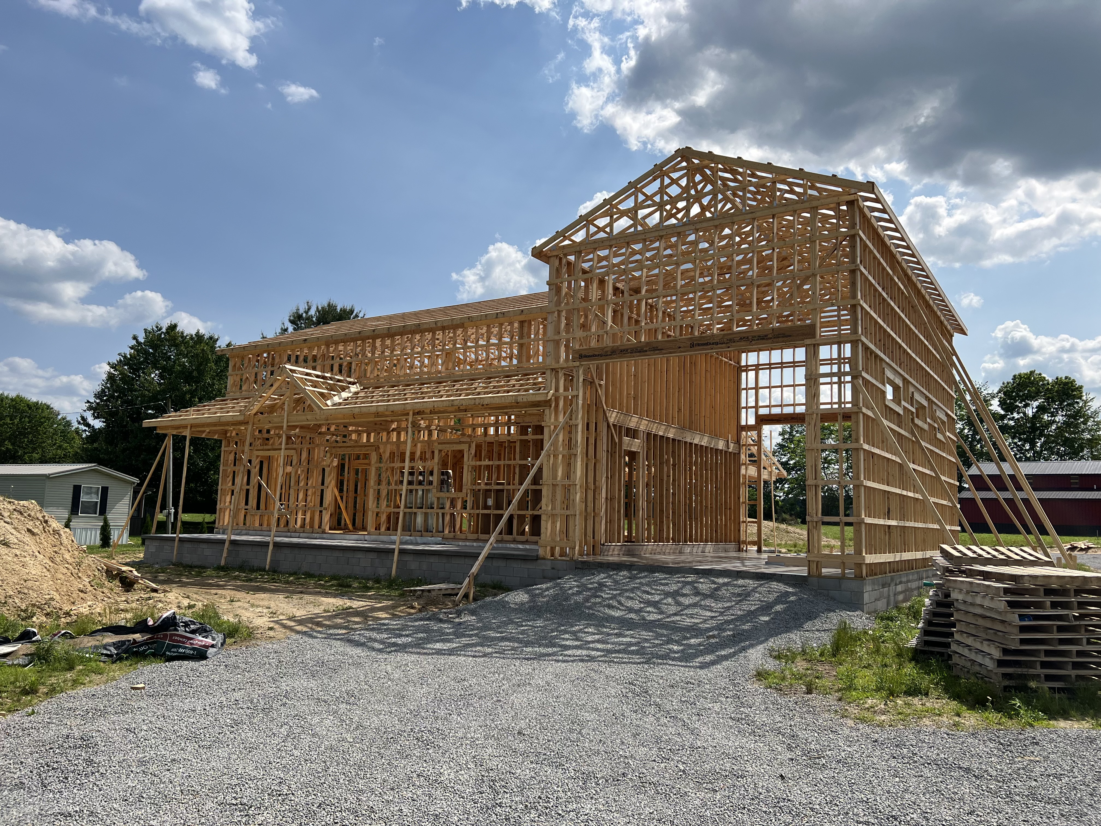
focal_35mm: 26
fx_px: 827
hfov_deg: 67.3
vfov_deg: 53.1
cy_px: 413
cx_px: 550
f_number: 1.5
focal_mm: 5.7
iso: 50
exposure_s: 1/6579
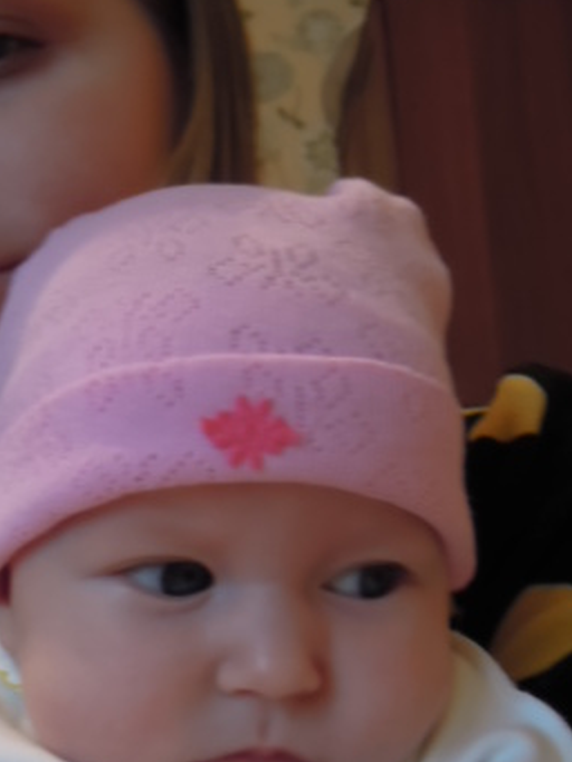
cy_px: 505
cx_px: 139
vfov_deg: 41.5
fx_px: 991
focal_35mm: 45
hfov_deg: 31.6
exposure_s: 1/20
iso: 1400
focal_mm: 4.3
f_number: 1.8
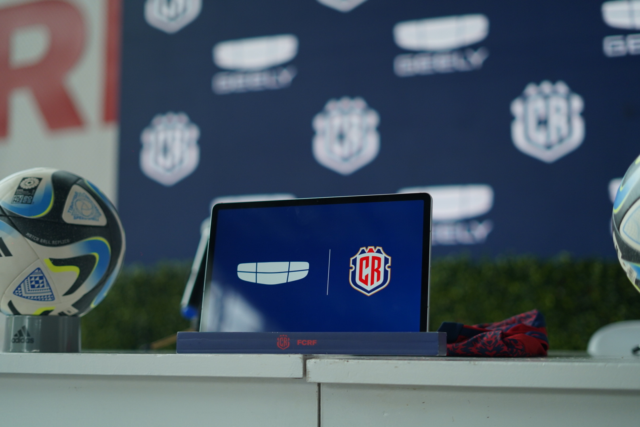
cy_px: 214
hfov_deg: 39.6
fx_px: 889
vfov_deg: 27.0
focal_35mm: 50
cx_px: 320
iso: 800
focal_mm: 50
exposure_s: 1/250
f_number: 2
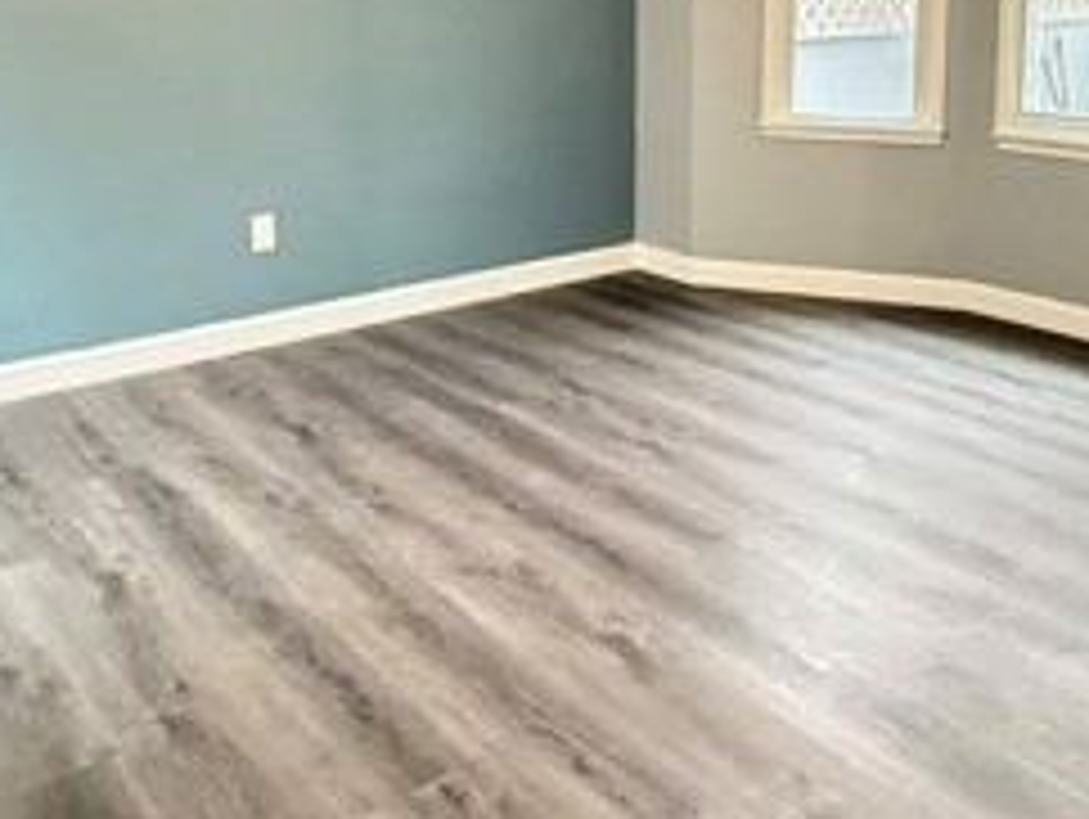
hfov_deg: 50.1
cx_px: 554
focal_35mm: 37
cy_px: 112
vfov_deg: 36.7
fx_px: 1165
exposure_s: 1/60
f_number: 2.2
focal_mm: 2.22
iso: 640
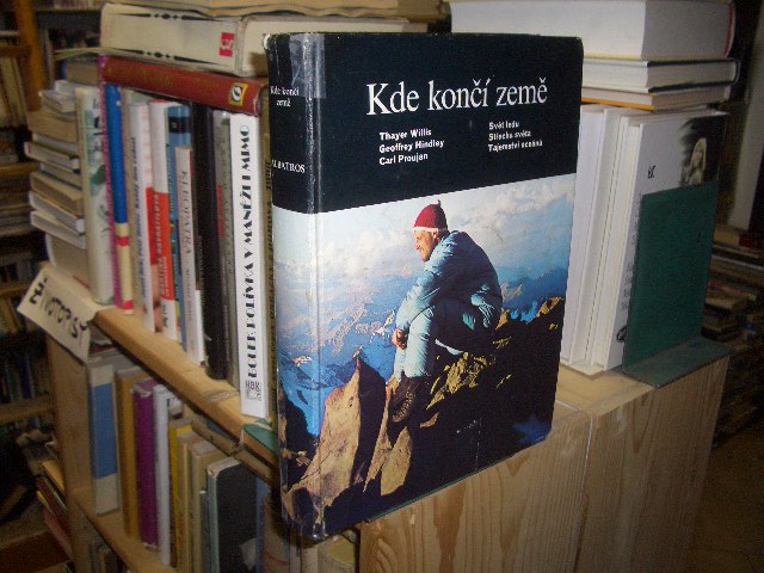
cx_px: 382
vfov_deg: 40.7
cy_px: 286
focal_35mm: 35
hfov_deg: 52.6
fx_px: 772
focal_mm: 5.8
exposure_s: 1/60
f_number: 2.6
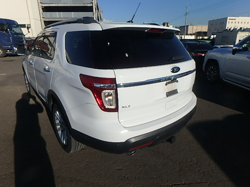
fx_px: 152
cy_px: 94
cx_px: 125
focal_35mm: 21
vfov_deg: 63.4
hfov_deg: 79.0
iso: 125
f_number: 6
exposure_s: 1/800
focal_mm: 3.7
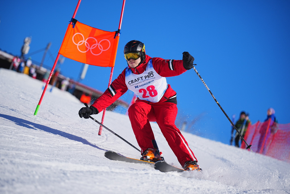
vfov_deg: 10.3
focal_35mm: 133
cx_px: 145
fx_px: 1071
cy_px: 97
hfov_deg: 15.4
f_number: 2.8
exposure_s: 1/4000
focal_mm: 133
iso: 100
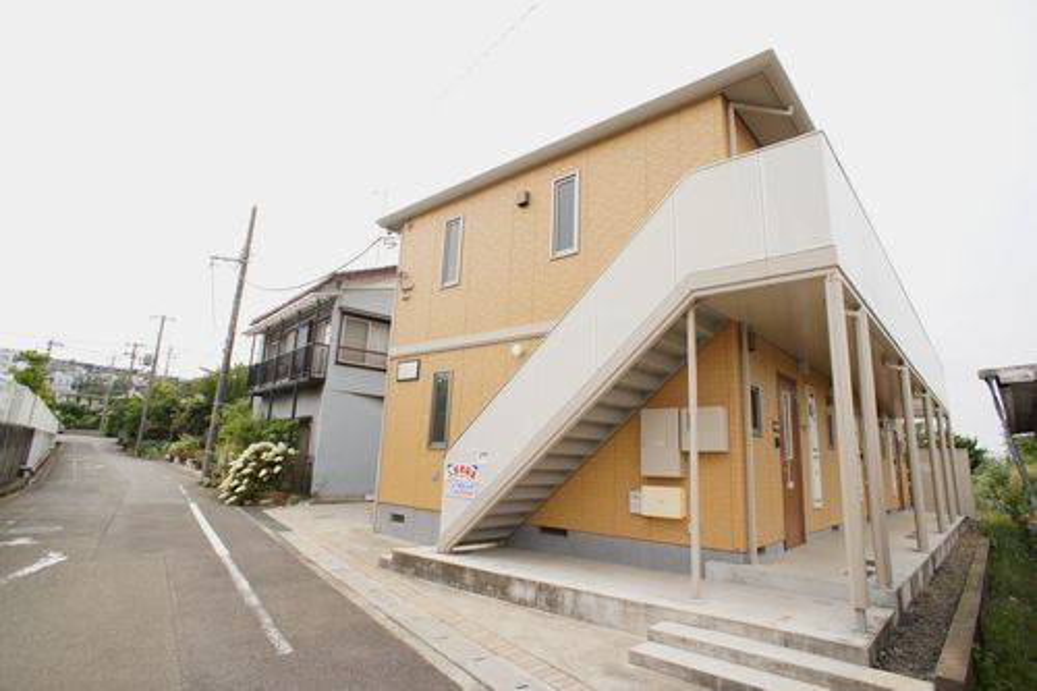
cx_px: 518
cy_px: 346
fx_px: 691
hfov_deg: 73.8
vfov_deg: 53.1
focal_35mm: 24
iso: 200
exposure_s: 1/250
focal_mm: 16
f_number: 6.3
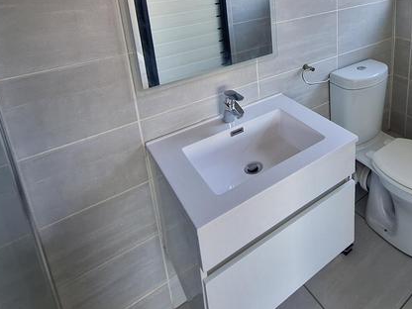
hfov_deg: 66.7
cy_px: 38
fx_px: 298
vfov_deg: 49.6
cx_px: 288
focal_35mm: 25
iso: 50
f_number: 2.2
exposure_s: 1/100
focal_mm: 1.74
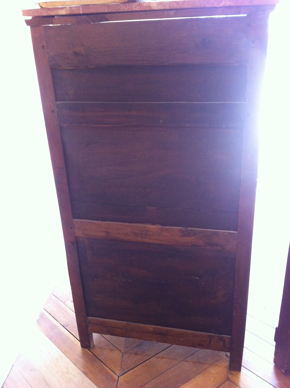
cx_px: 145
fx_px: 392
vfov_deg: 52.7
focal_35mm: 35
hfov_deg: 40.6
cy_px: 194
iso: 200
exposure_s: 1/15
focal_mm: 3.85
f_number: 2.8
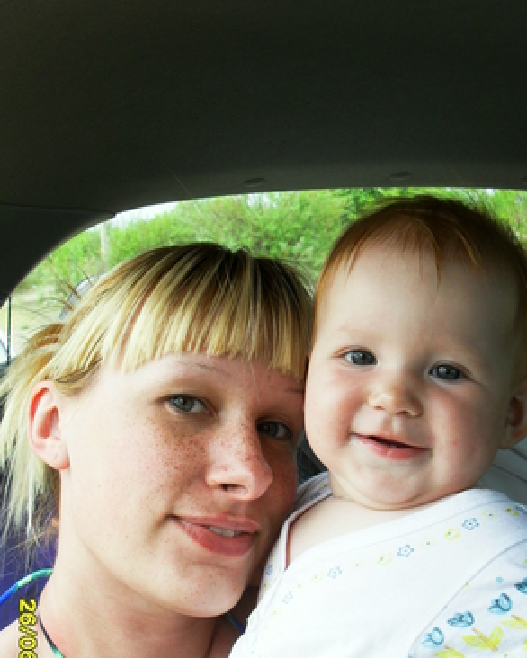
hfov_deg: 35.7
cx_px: 273
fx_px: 819
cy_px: 356
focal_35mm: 42
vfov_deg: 43.8
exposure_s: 1/125
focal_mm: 6.3
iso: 100
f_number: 3.2
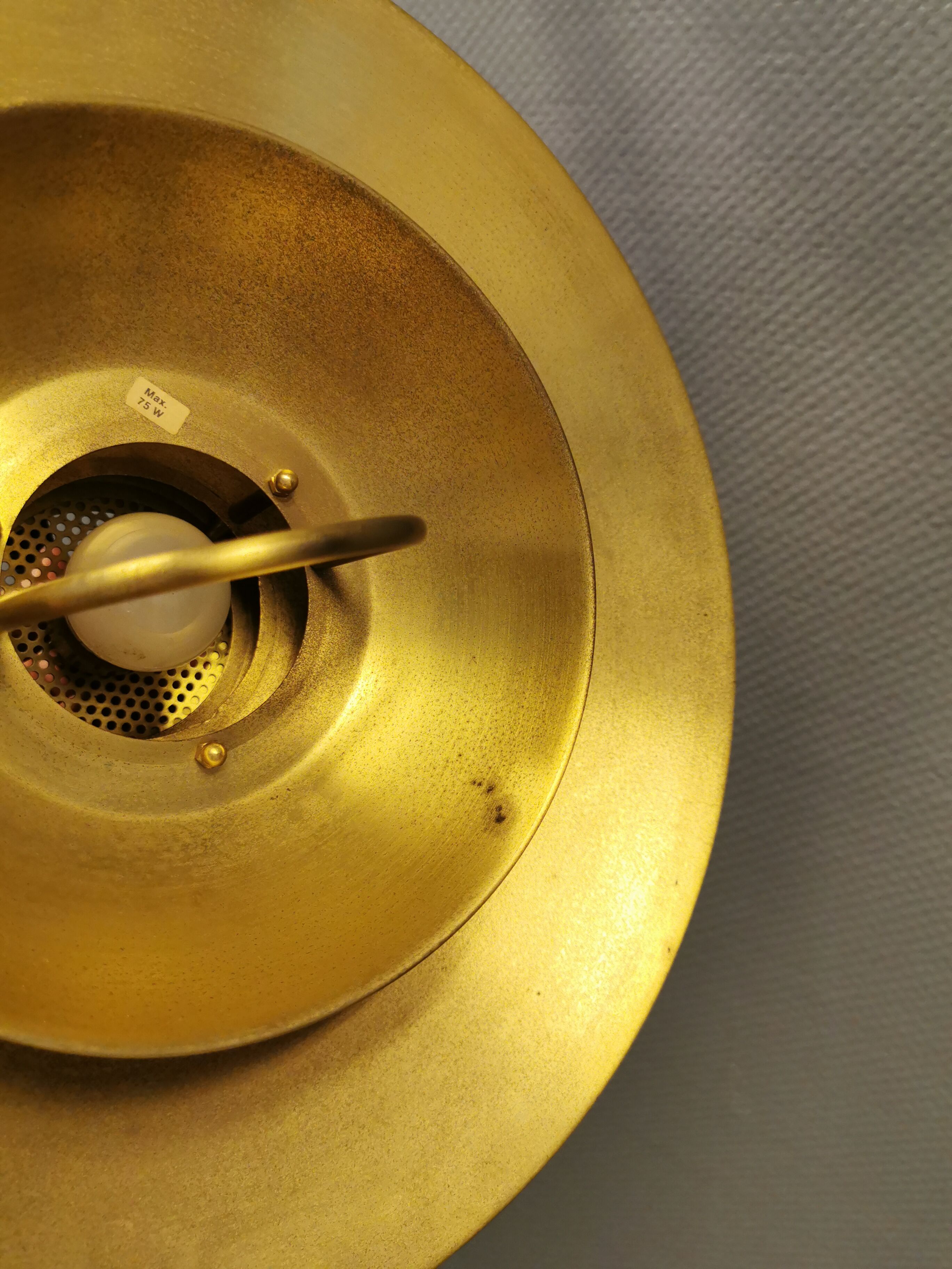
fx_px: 990
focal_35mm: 27
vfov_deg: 65.3
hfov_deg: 51.4
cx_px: 476
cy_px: 634
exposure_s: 1/100
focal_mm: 5.56
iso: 125
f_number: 1.6
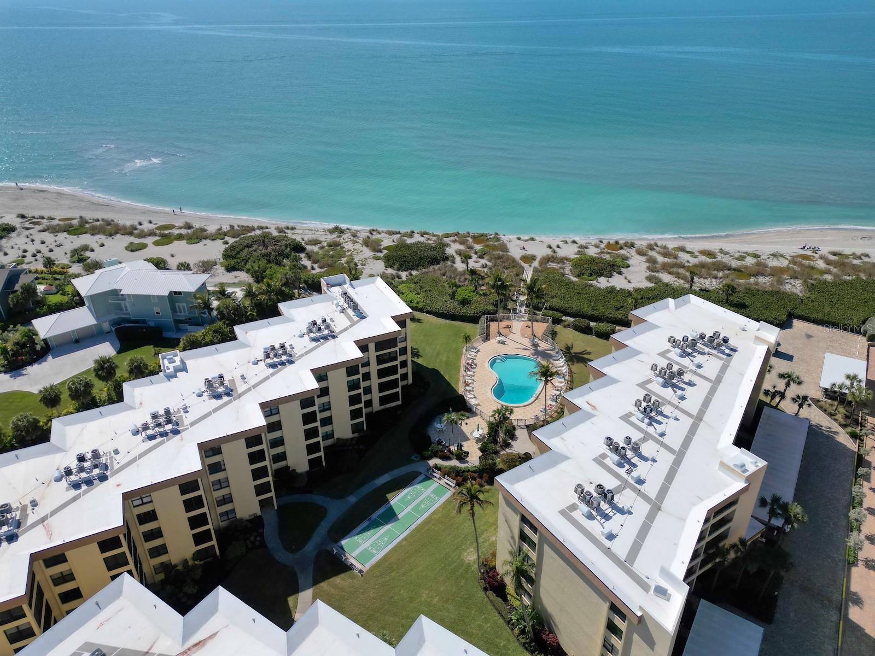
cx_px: 438
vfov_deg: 56.8
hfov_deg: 71.6
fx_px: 607
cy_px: 328
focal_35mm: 24
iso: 110
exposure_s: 1/6400
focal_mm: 6.72
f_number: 1.7
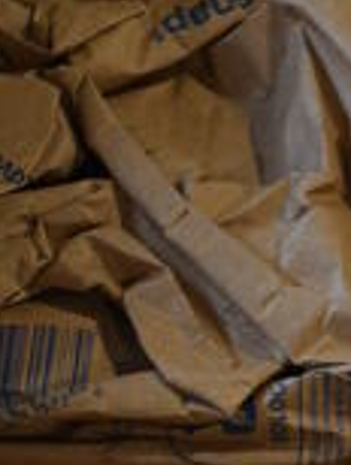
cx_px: 584
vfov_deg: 12.7
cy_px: 457
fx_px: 2076
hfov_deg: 9.3
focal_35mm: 154
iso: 800
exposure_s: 1/200
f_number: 3.5
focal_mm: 18
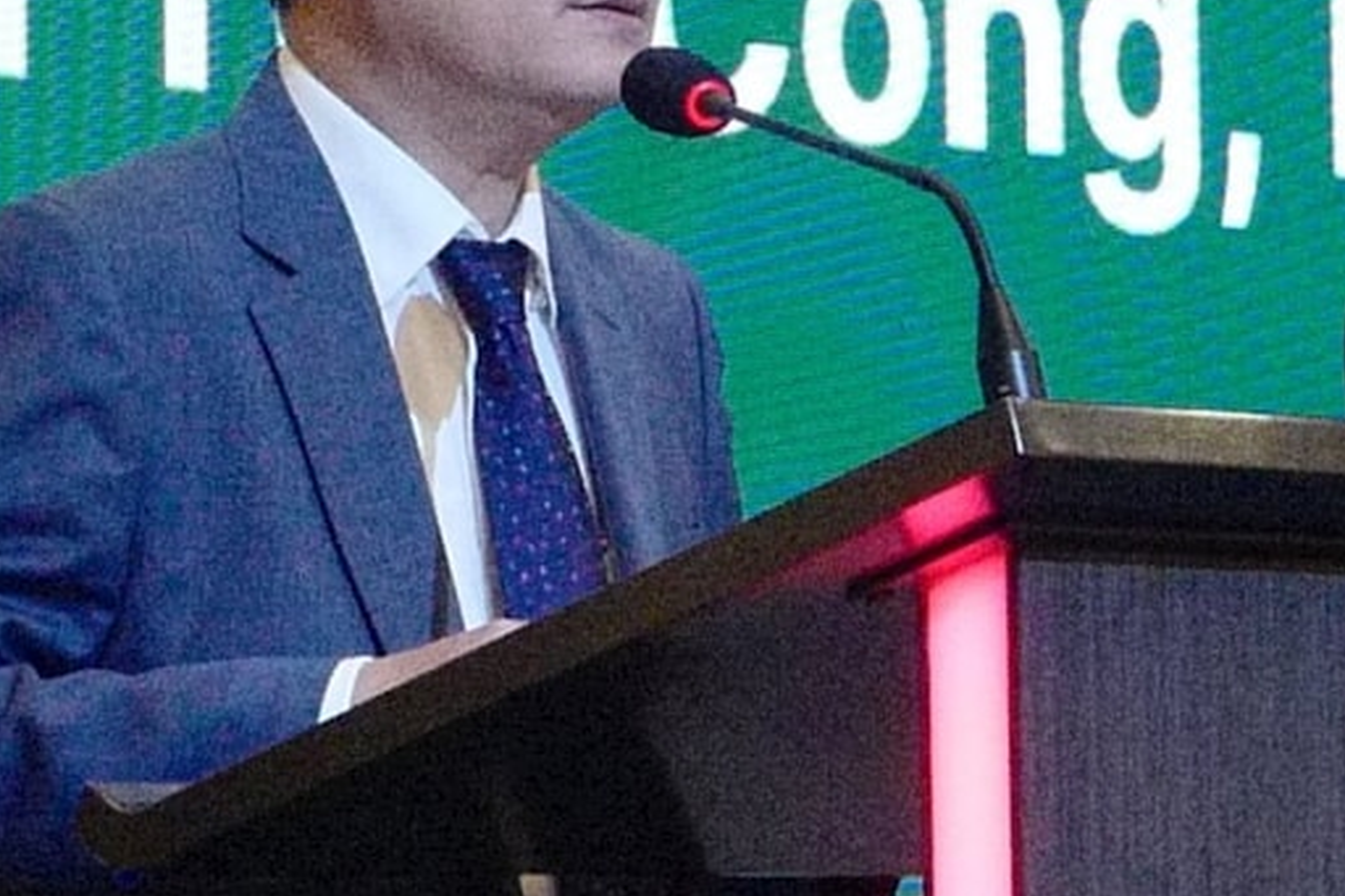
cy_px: 437
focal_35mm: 105
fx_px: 3921
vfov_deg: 13.0
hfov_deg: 18.8
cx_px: 1447
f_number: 6.3
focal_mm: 28
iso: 6400
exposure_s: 1/125
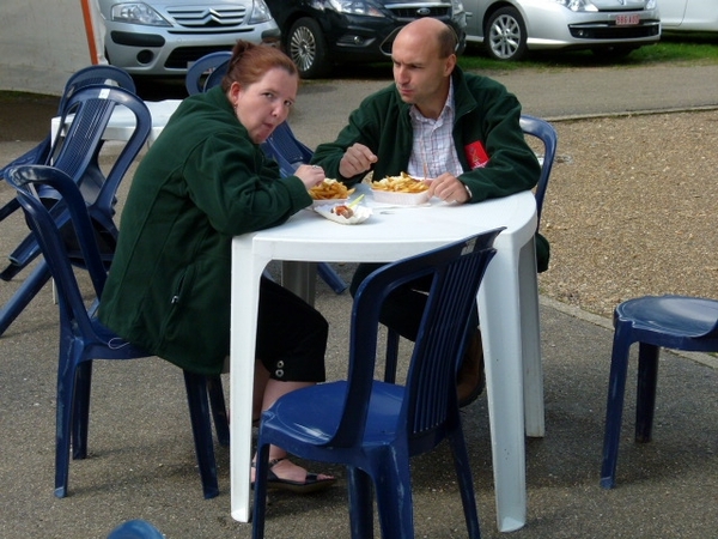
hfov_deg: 27.8
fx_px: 1452
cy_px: 270
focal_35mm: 70
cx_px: 359
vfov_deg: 21.0
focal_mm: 12.6
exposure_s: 1/320
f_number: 4
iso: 100
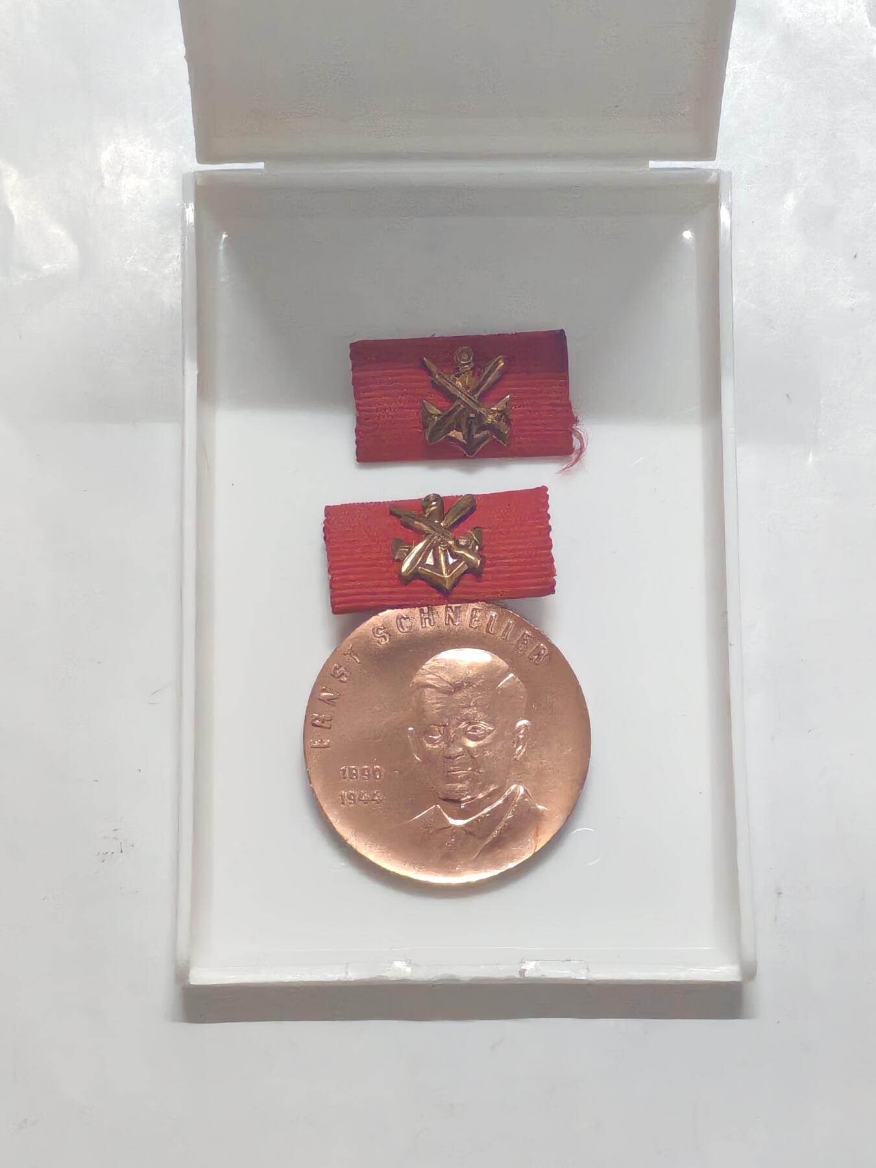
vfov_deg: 18.9
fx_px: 3509
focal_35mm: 104
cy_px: 584
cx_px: 438
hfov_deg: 14.2
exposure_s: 1/33
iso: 1000
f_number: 1.95
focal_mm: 5.52
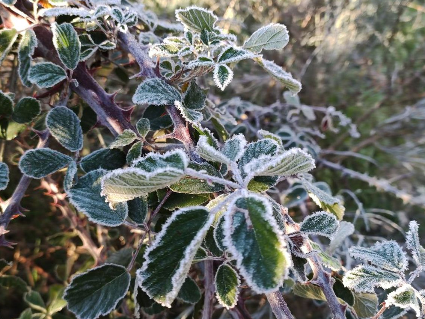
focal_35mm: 18
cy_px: 158
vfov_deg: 71.6
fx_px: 221
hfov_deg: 87.7
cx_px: 204
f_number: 1.79
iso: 104
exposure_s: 1/50
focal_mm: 4.74
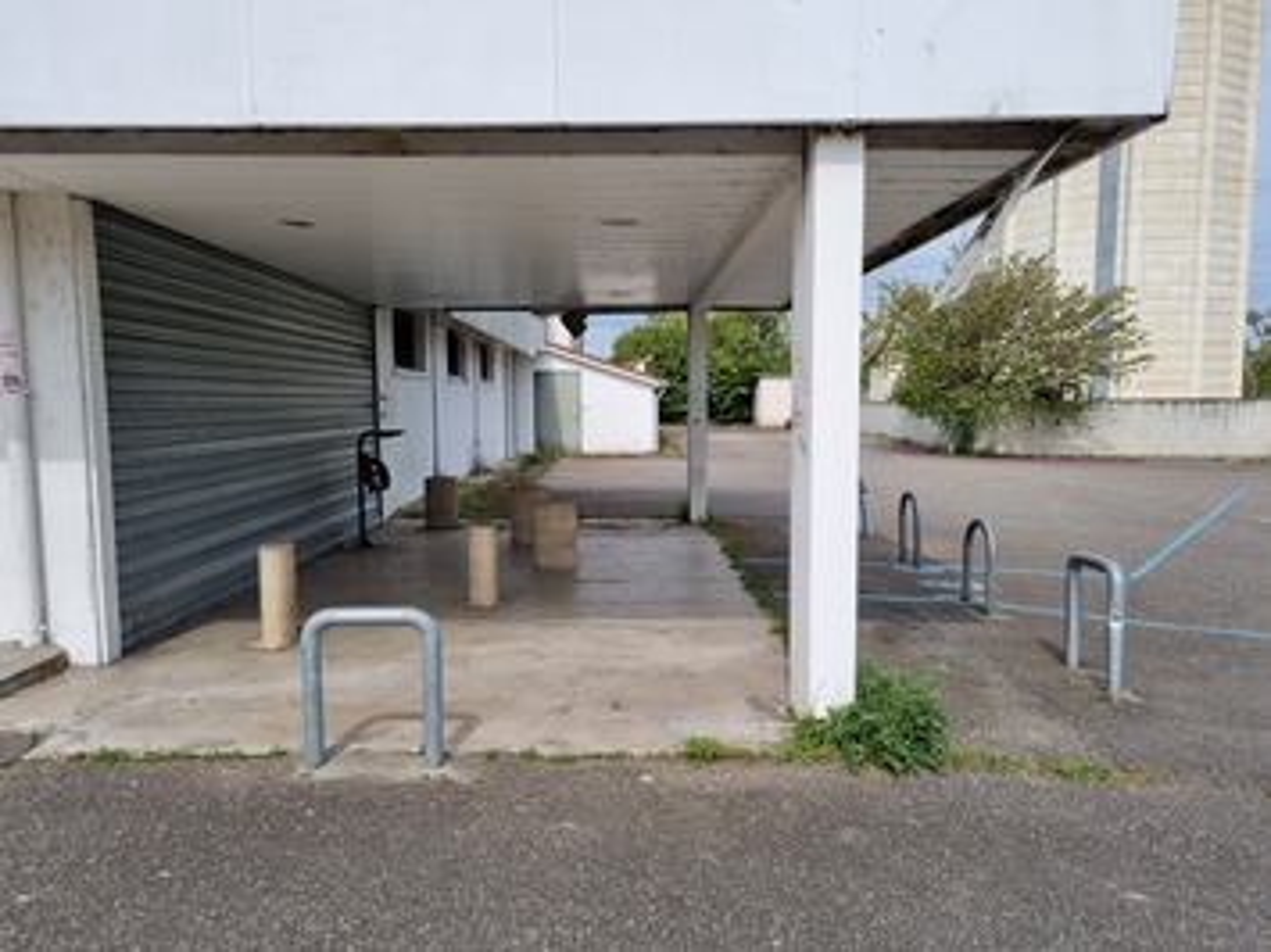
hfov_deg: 67.3
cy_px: 476
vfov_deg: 53.0
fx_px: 954
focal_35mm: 26
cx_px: 636
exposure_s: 1/3048
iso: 50
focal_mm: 5.4
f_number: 1.8
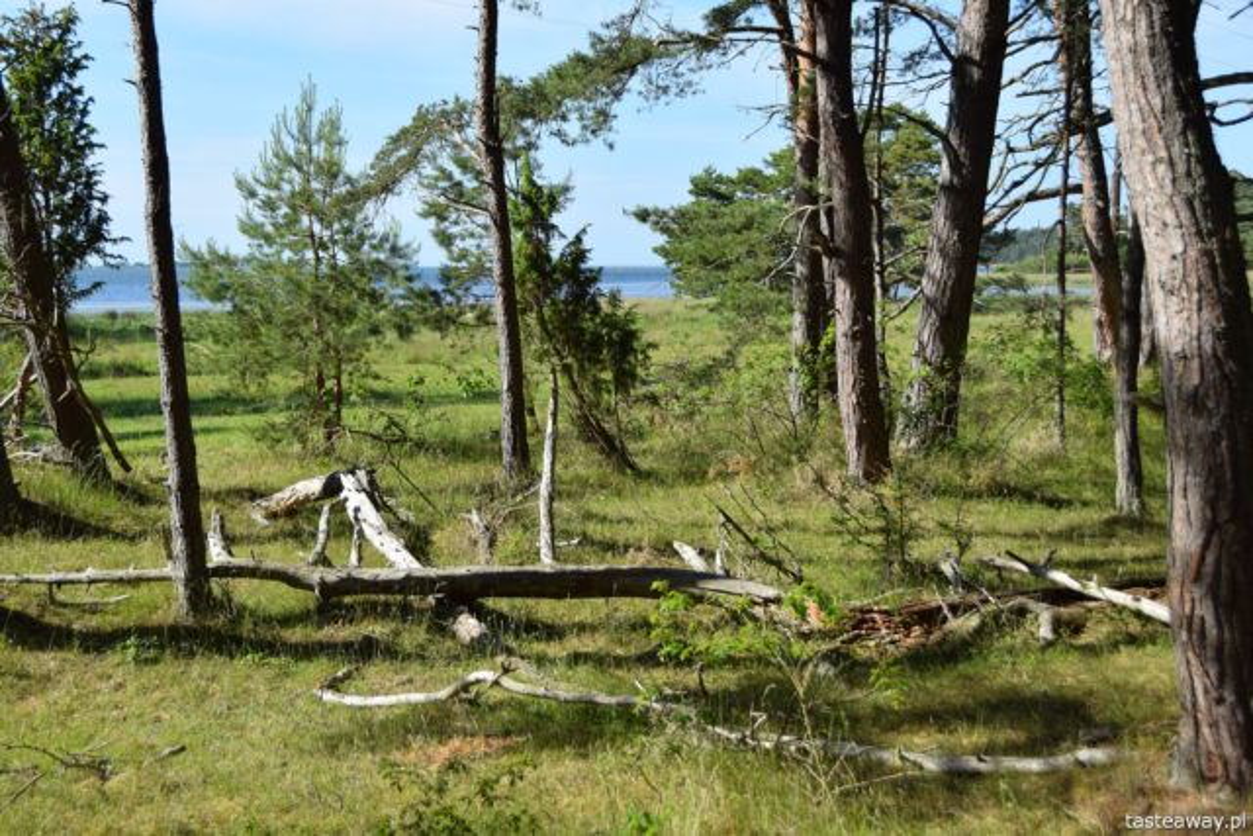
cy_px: 418
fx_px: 1880
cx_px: 626
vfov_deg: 25.1
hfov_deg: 36.9
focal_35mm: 54
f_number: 5
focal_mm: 36
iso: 100
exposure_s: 1/400
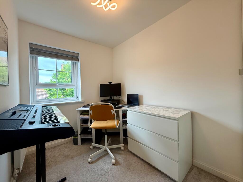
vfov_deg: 85.7
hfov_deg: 102.1
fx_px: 98
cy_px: 91
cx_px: 122
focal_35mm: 14
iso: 100
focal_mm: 2.22
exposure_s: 1/100
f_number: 2.2
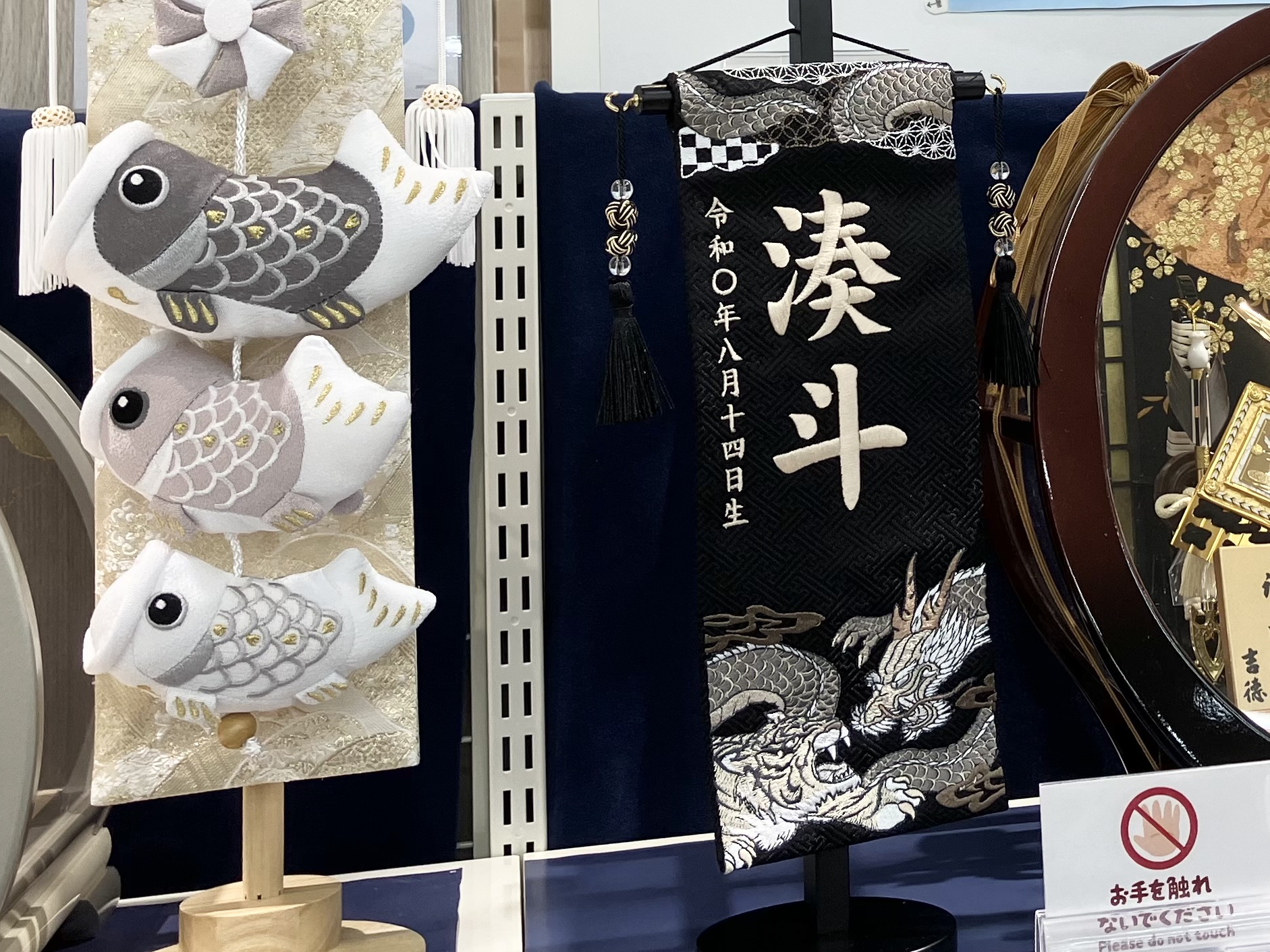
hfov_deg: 31.1
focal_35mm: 60
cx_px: 1081
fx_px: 2201
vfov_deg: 23.5
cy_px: 17
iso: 40
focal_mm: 3.99
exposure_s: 1/120
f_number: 1.8
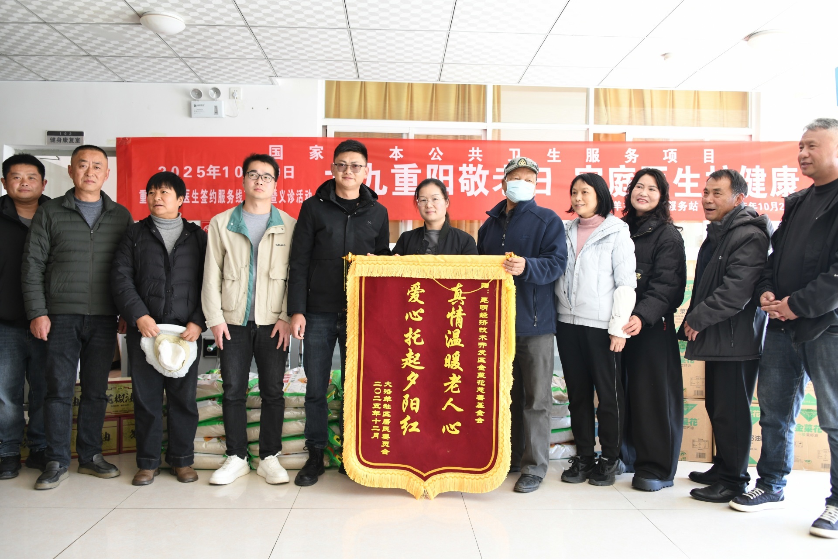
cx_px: 419
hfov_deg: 65.5
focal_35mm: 28
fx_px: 652
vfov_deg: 46.4
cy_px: 280
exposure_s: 1/100
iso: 800
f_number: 5
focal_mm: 28
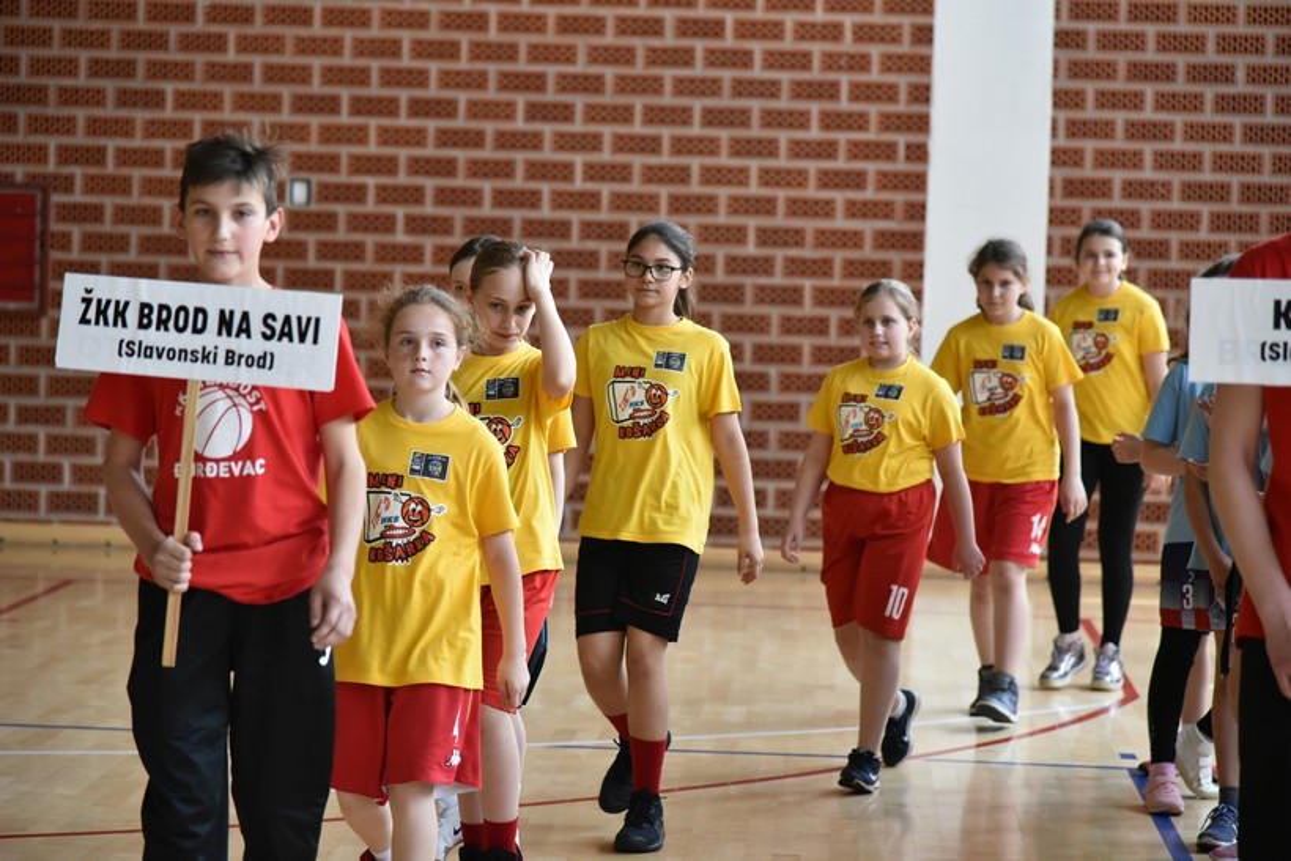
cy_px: 430
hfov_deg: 17.1
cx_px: 646
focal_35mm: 120
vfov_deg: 11.4
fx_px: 4304
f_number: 4
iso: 3200
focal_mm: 120
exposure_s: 1/1000
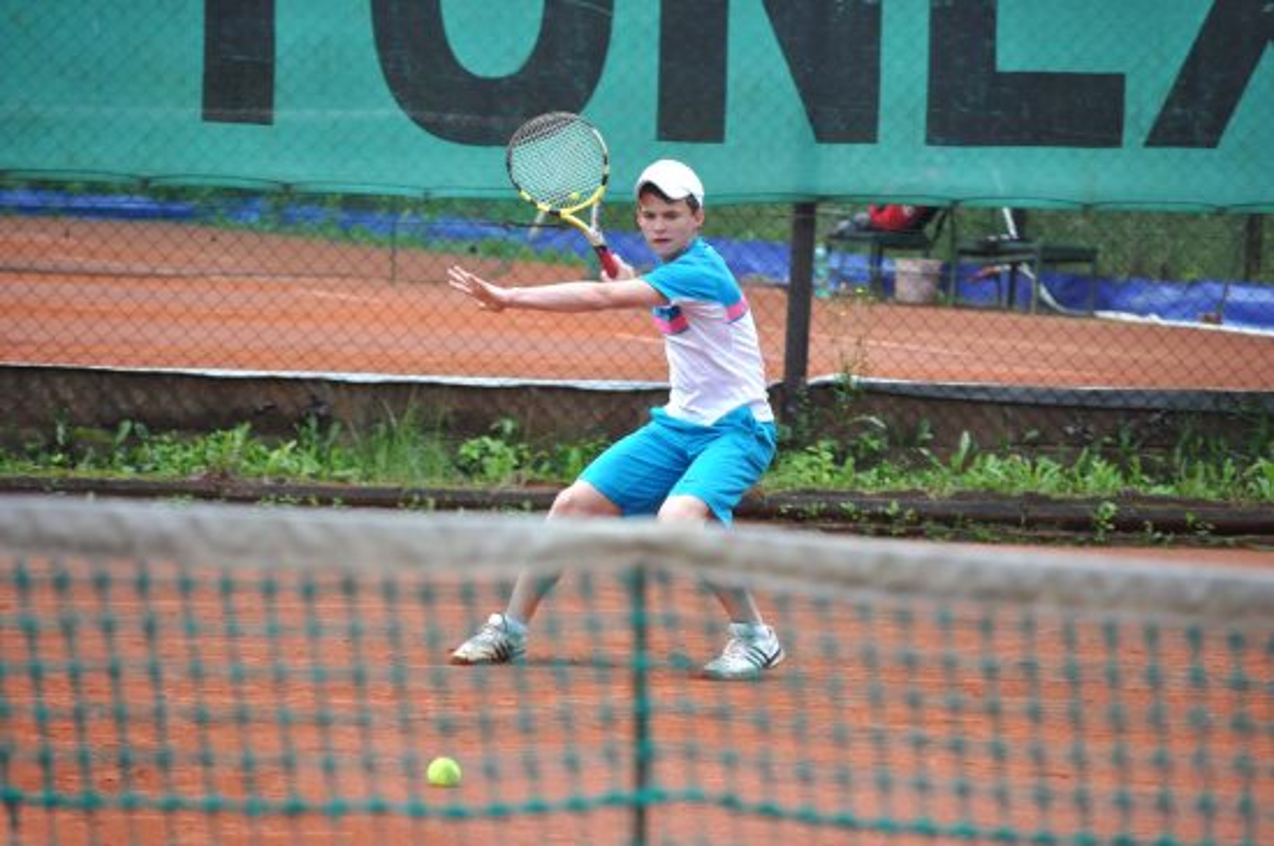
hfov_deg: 10.2
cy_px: 423
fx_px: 7156
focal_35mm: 202
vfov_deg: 6.8
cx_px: 637
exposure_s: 1/500
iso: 800
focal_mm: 135
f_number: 5
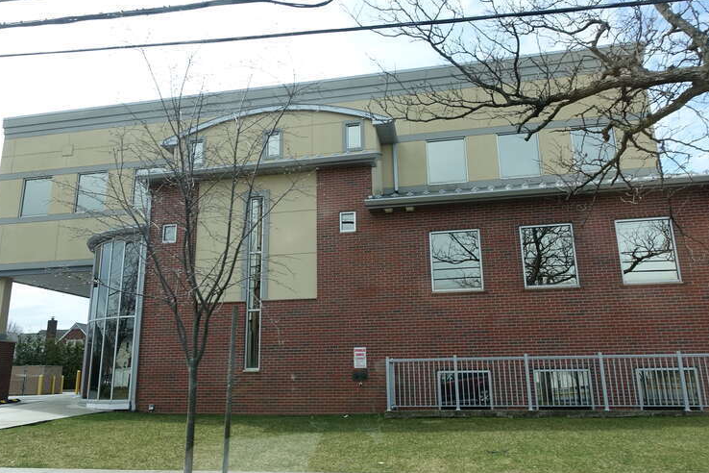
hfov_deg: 69.4
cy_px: 246
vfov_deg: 49.5
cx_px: 339
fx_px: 512
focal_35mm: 26
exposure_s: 1/800
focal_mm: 8.8
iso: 125
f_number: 3.5
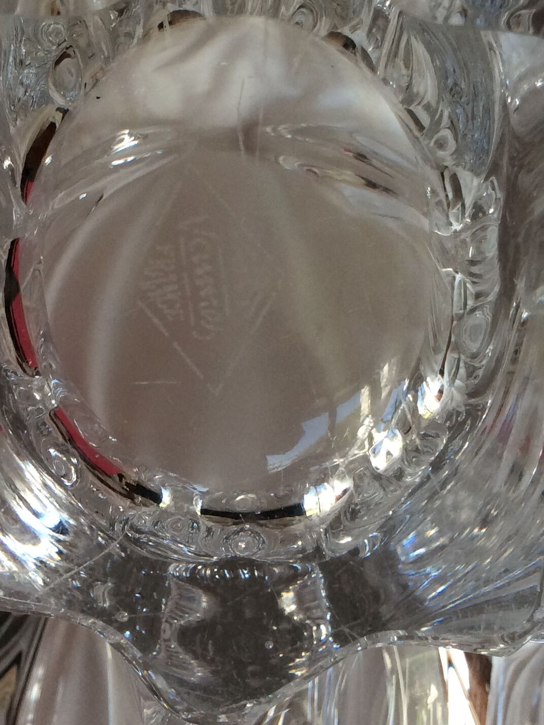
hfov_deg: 25.1
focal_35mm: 58
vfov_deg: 33.0
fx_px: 1215
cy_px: 259
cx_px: 187
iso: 64
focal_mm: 3.3
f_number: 2.4
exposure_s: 1/100
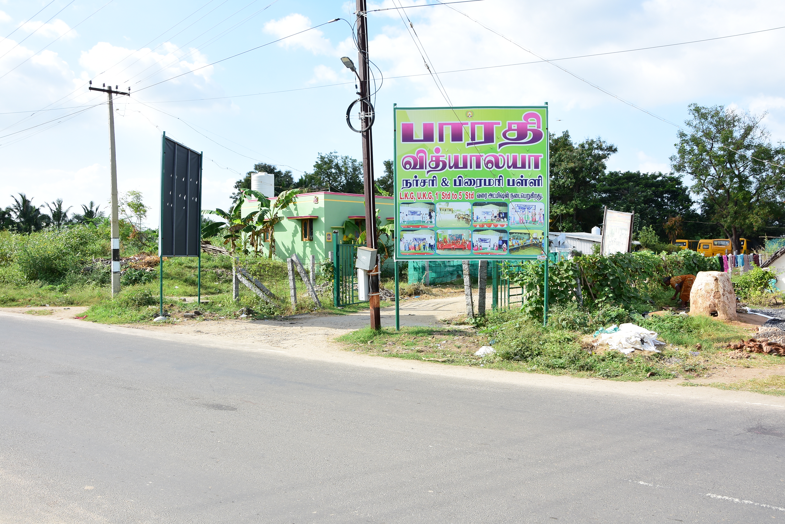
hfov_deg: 67.4
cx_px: 392
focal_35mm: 27
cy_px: 262
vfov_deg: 48.0
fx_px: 589
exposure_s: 1/125
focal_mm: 18
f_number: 9
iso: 160
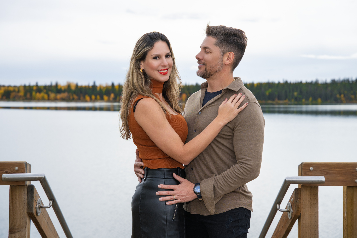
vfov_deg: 24.2
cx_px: 178
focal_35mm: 56
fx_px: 554
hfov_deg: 35.7
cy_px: 119
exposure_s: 1/1000
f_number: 4.5
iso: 320
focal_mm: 55.9
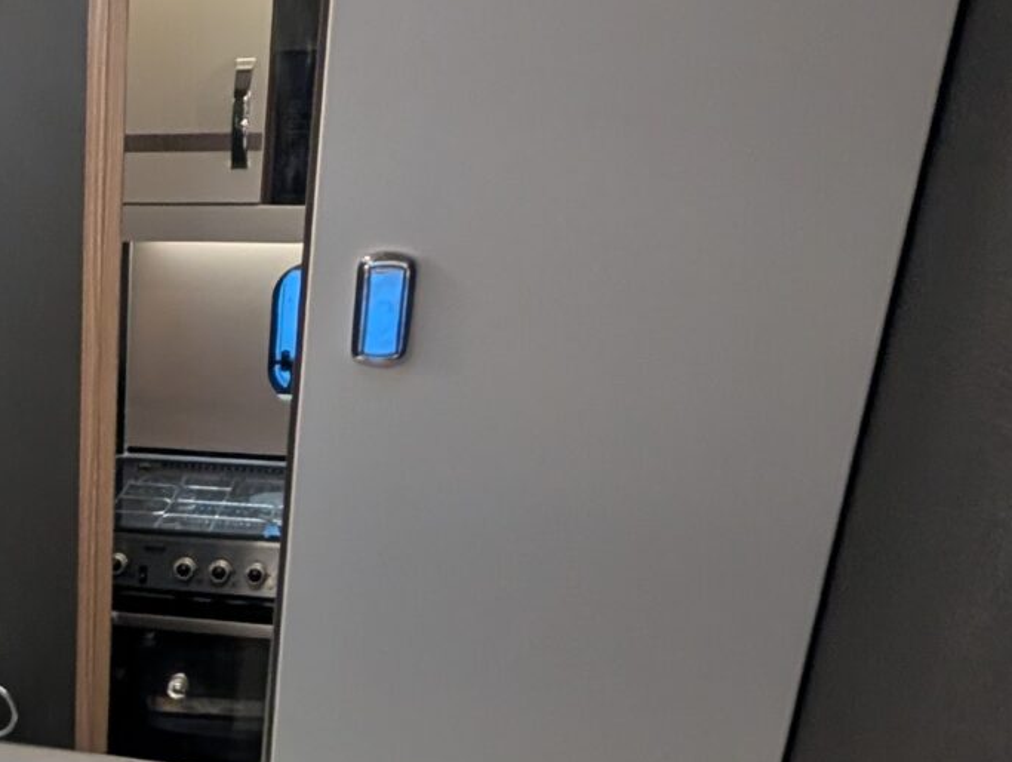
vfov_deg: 31.0
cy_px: 666
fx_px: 1317
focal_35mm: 45
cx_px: -98
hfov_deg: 35.9
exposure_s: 1/58.7
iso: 138
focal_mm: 2.02
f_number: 1.7
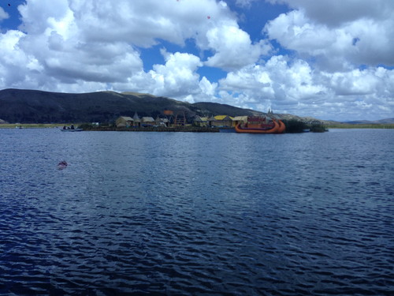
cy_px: 148
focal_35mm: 33
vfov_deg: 42.9
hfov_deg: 55.4
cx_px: 197
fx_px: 376
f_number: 2.4
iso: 50
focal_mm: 4.12
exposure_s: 1/1595
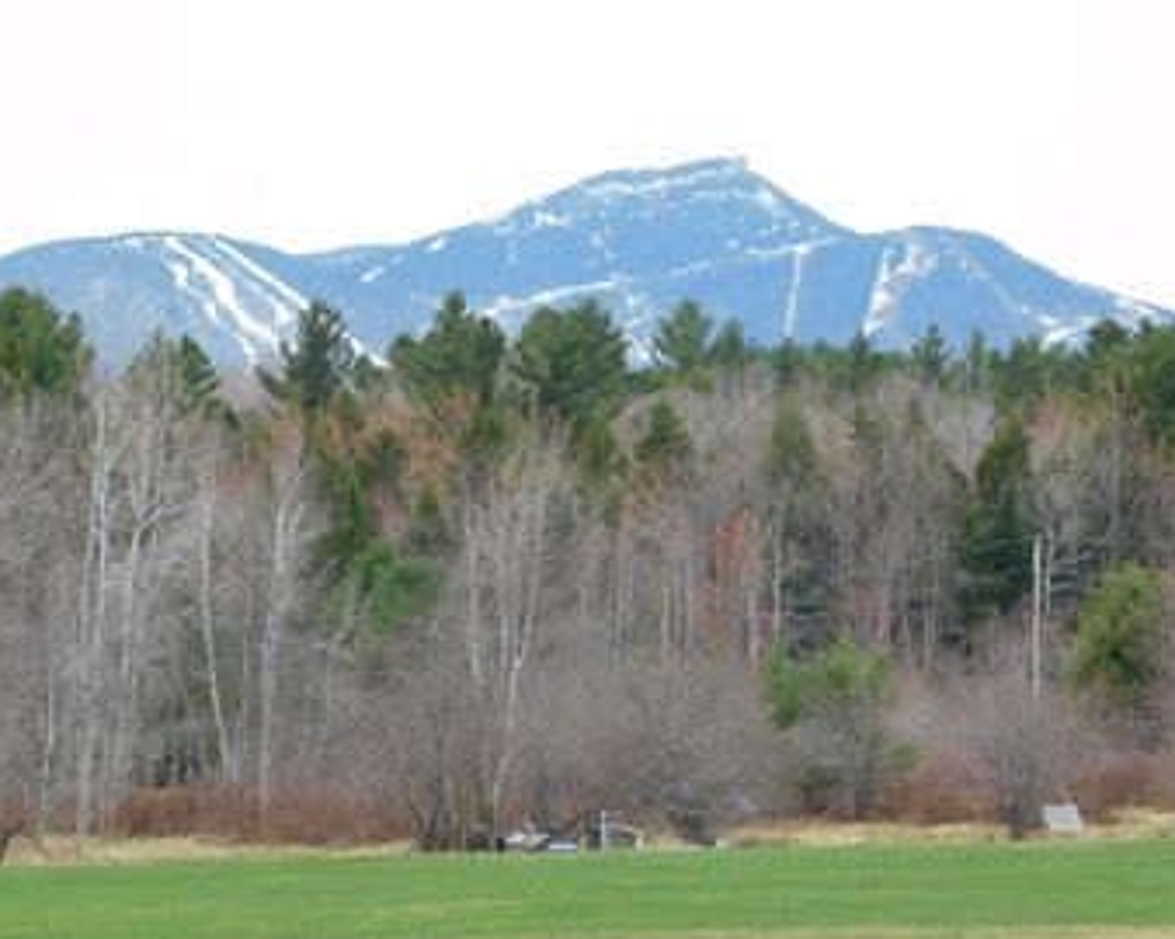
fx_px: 5769
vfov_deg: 9.3
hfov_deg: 11.6
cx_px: 556
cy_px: 544
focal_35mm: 166
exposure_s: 1/320
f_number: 4.8
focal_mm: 20.3
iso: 125
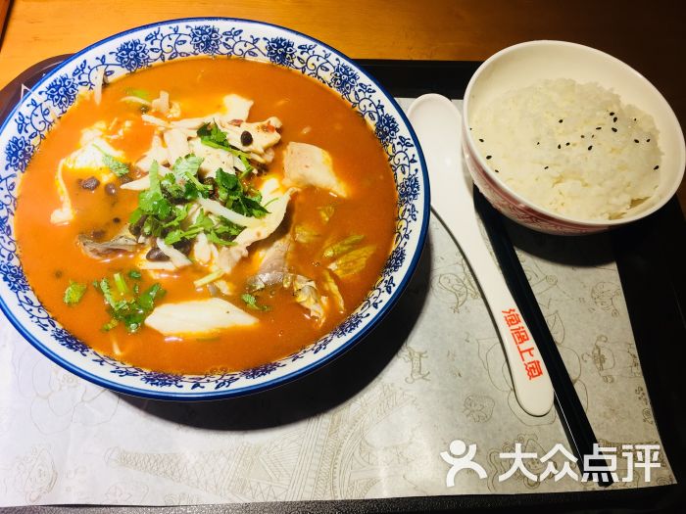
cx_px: 343
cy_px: 257
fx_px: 575
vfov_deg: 48.2
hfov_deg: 61.7
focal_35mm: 29
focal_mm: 4.15
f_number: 2.2
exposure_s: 1/50
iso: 25
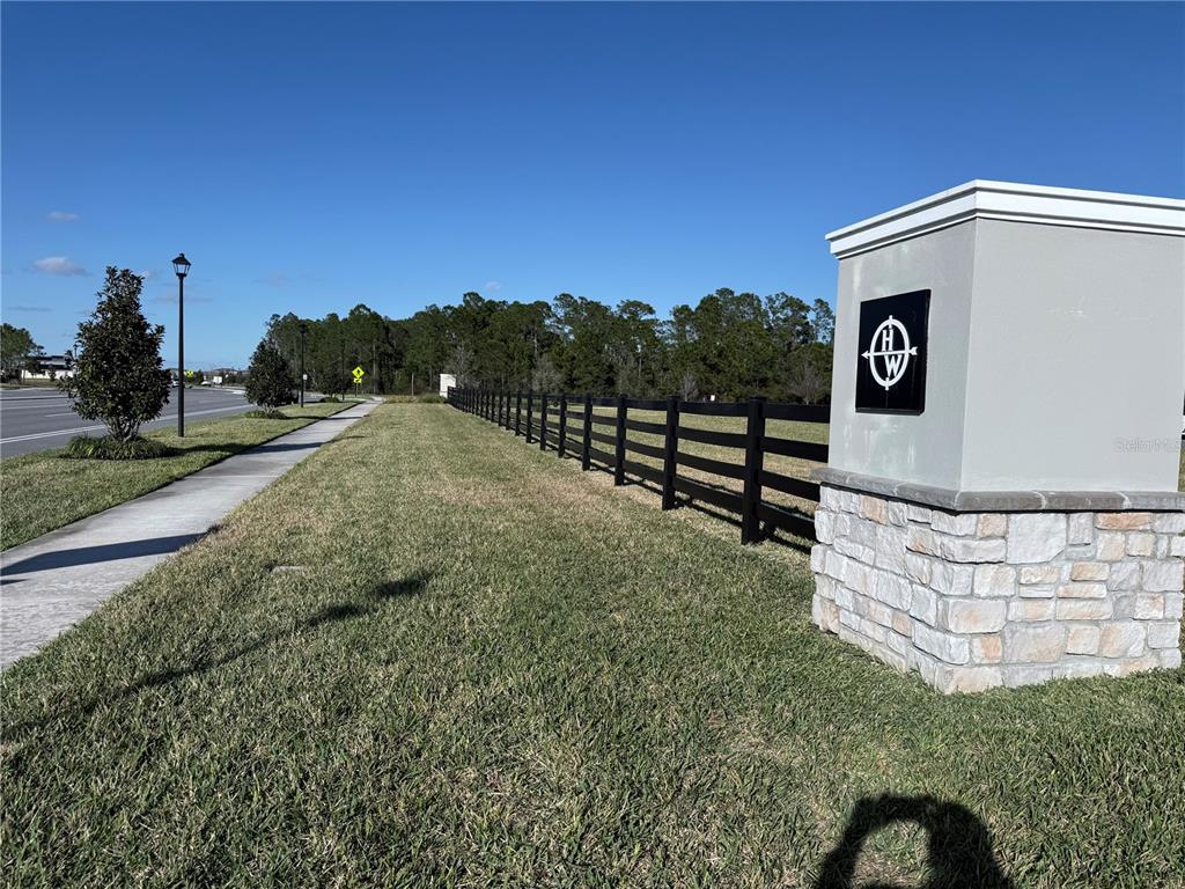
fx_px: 822
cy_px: 444
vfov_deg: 56.8
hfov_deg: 71.6
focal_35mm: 24
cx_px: 592
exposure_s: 1/8130
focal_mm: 6.76
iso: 80
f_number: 1.78
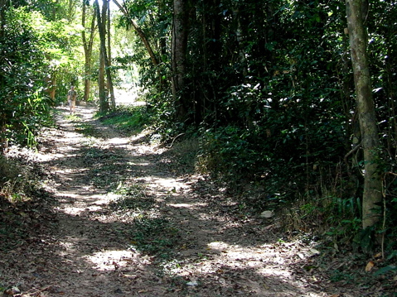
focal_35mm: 48
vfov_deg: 30.2
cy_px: 172
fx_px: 550
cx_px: 144
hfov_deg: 39.3
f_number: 2.7
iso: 54
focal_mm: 6
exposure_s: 1/30
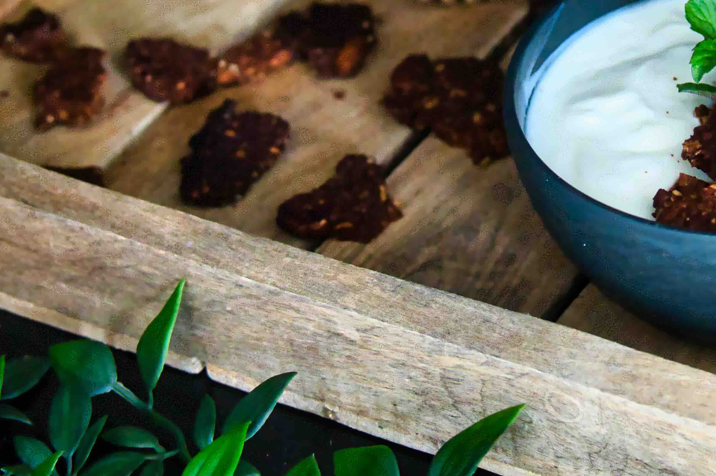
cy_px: 53
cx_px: 603
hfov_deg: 16.2
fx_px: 2485
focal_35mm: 125
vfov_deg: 10.9
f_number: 3.5
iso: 6400
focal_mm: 35
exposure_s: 1/60
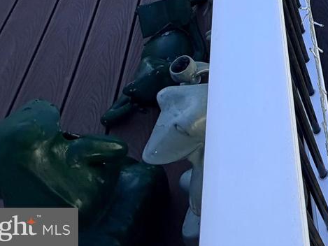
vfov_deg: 25.0
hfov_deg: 30.6
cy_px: -129
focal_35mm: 43
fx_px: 408
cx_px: 459
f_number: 2.2
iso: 40
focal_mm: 2.22
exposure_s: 1/527
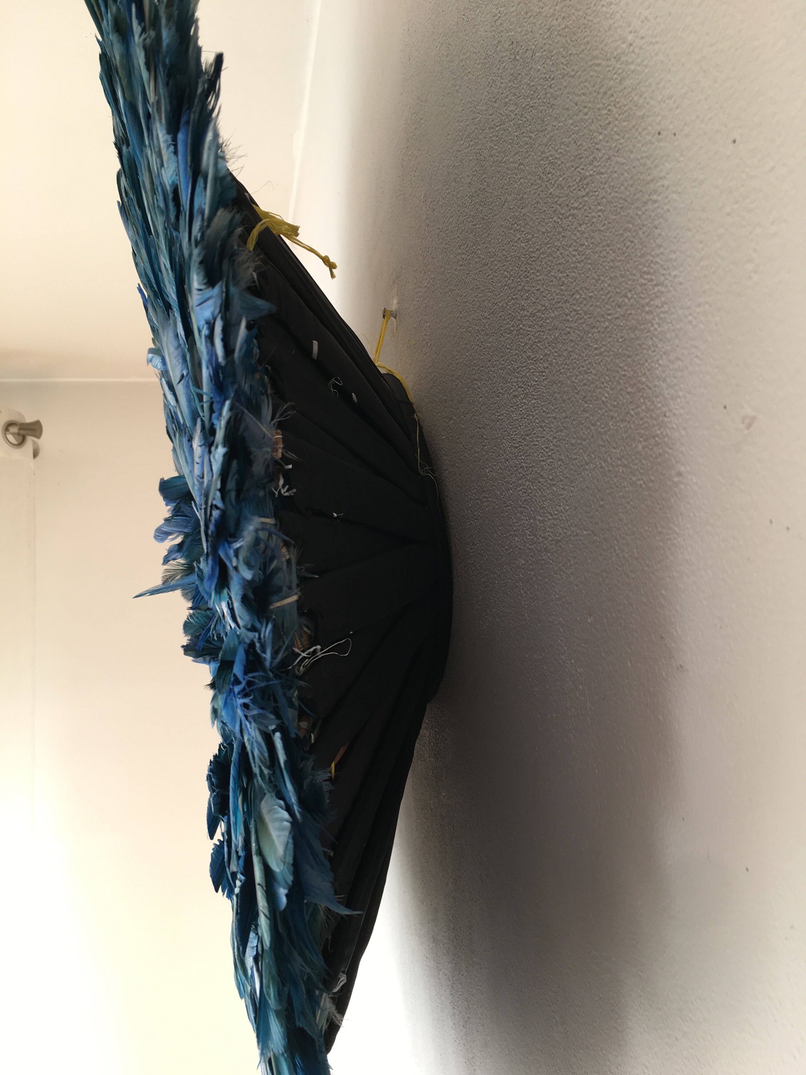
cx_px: 403
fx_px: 900
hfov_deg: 48.2
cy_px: 538
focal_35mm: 29
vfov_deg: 61.7
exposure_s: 1/33
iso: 25
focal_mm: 4.15
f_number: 2.2
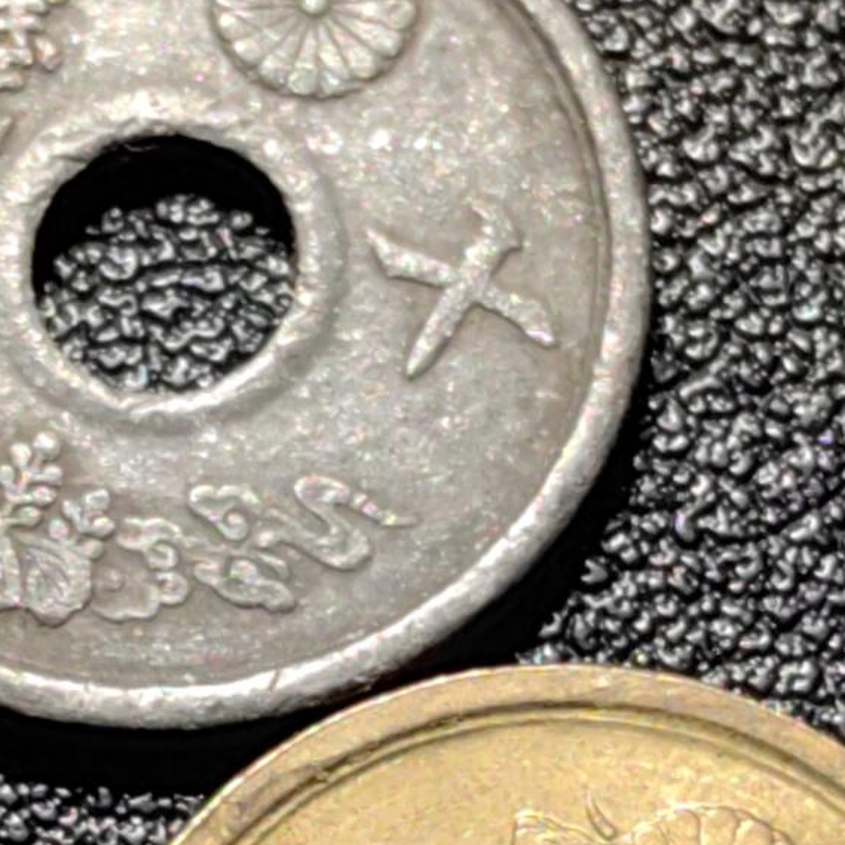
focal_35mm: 232
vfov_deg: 7.5
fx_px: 6407
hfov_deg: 7.5
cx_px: 310
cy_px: 760
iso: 80
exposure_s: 1/100
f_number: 2
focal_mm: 5.75
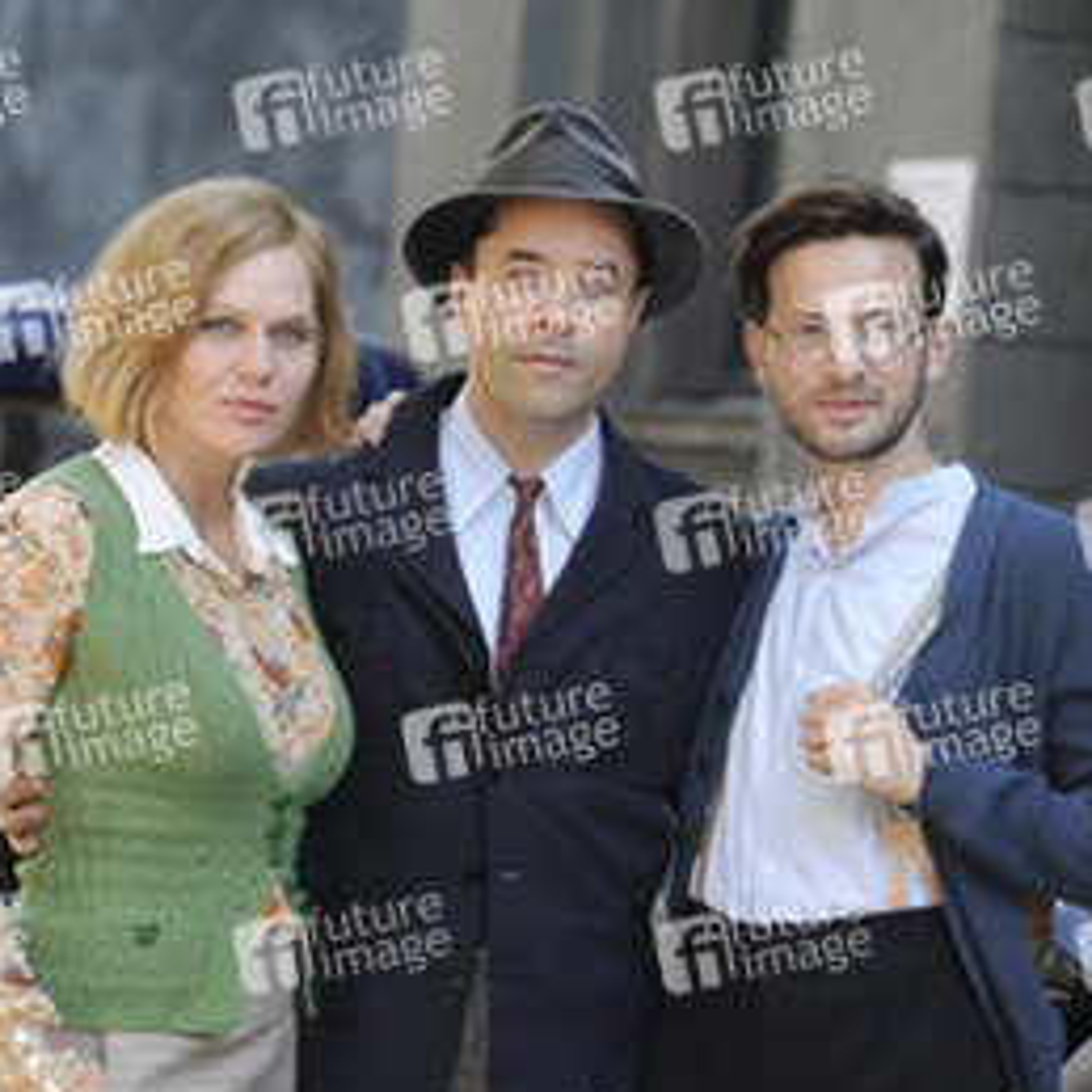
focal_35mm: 222
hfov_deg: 7.9
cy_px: 628
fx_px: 7923
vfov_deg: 7.9
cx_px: 398
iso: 320
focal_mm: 150
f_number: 5.6
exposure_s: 1/125
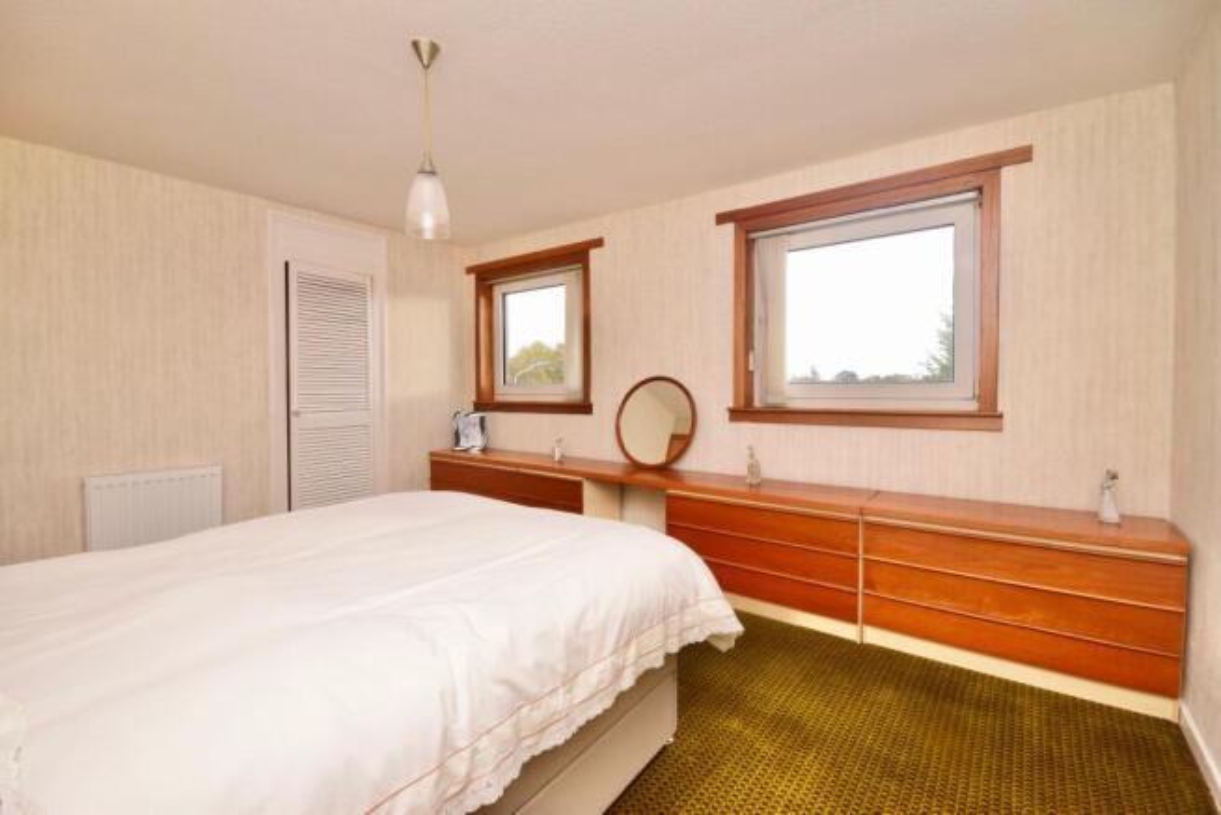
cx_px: 610
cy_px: 408
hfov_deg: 100.4
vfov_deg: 77.4
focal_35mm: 15
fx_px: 509
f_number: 10
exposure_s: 1/100
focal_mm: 10
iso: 800
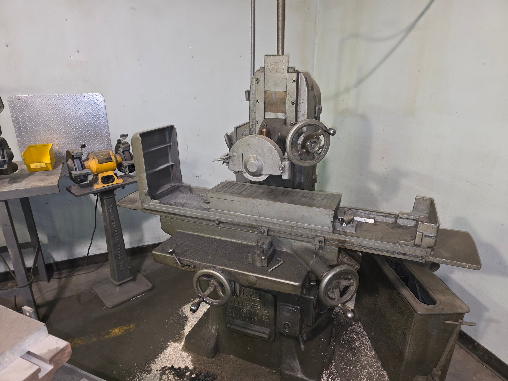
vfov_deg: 58.9
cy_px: 190
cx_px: 254
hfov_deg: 73.9
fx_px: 338
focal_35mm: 23
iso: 125
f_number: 1.7
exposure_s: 1/12
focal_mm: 6.3
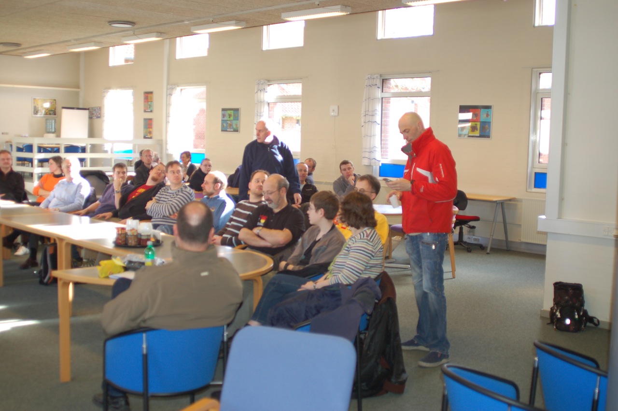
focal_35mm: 42
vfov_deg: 31.8
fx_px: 720
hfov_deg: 46.4
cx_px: 309
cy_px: 206
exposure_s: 1/100
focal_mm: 28
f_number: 2.8
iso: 400
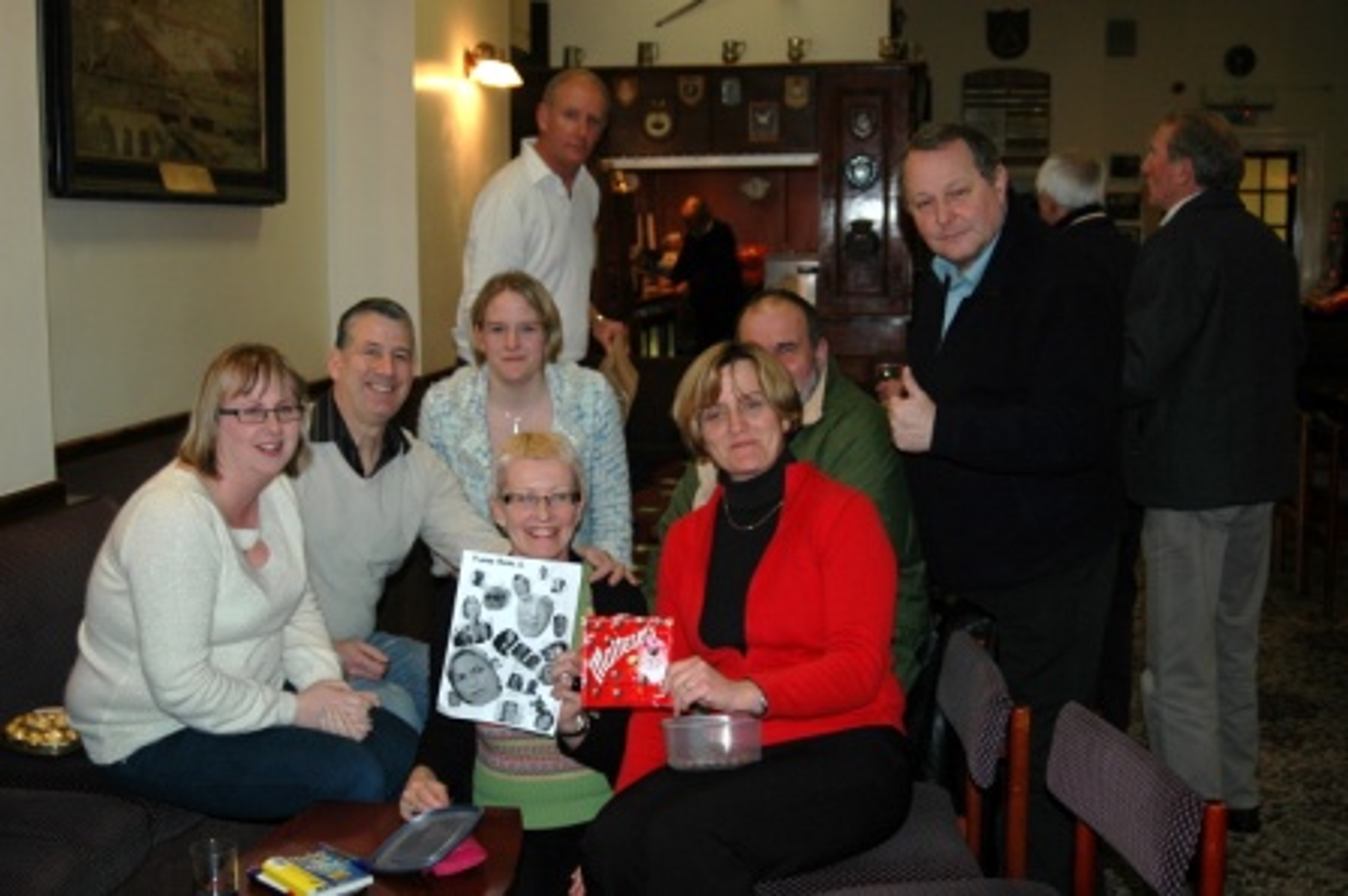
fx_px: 1740
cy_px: 448
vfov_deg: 28.9
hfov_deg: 42.4
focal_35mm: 46
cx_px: 674
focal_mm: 31
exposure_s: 1/60
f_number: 3.3
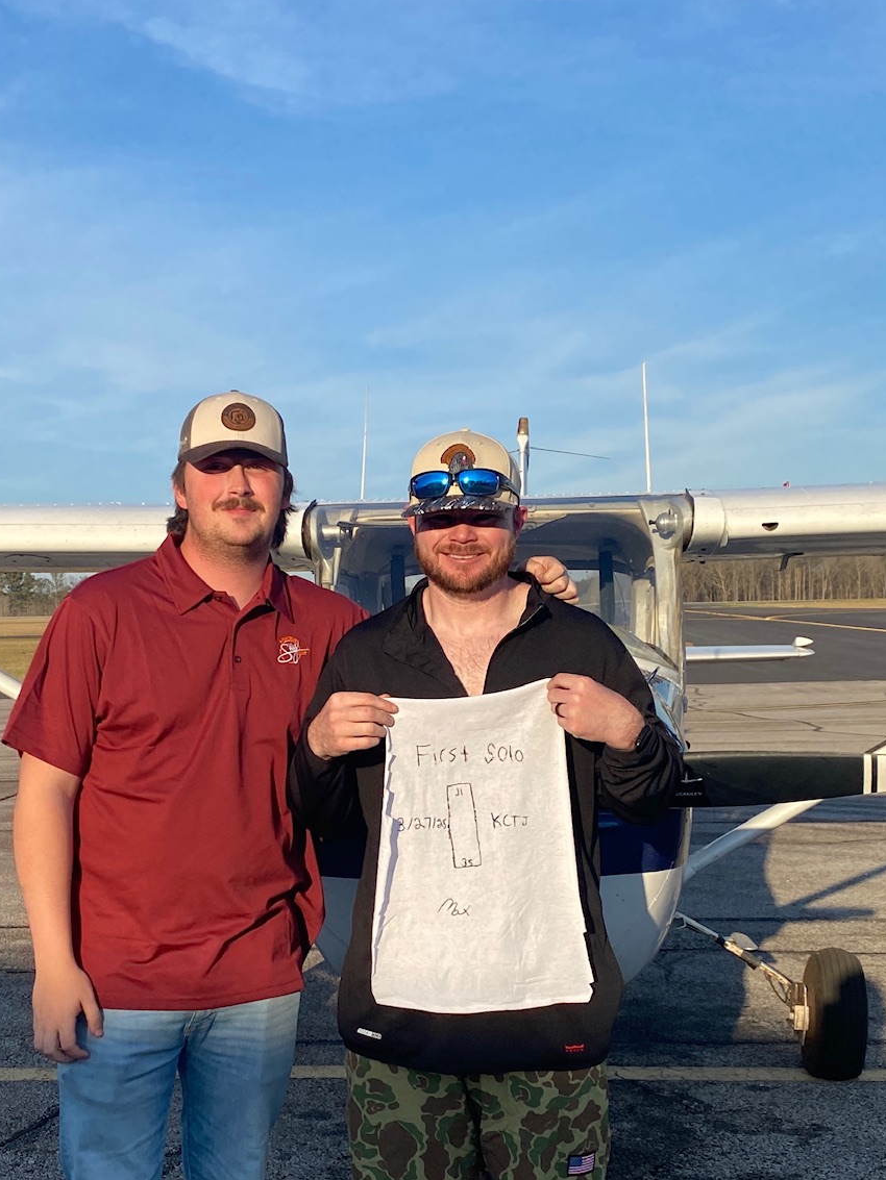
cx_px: 391
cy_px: 706
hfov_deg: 30.9
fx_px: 1604
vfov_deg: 40.3
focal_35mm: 47
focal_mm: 4.25
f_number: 1.8
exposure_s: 1/2755
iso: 32
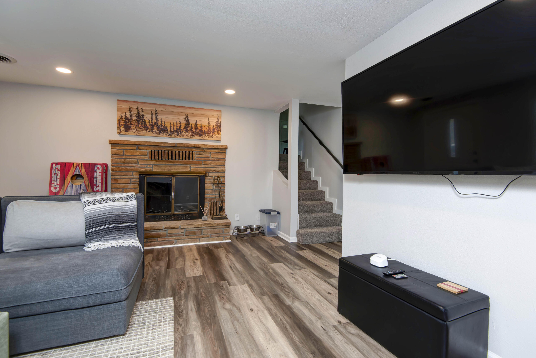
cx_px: 268
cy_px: 179
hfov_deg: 96.7
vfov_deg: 73.8
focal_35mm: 16
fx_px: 238
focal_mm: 16
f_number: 6.3
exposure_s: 1/40
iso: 320
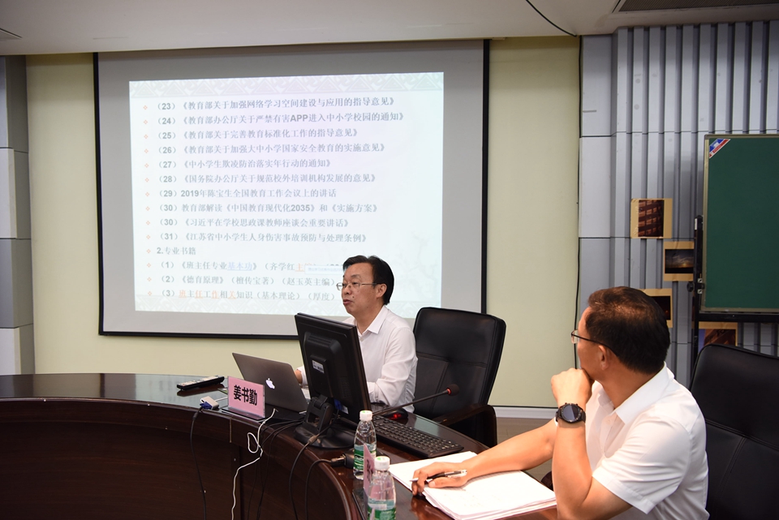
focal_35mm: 32
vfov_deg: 41.2
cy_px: 260
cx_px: 390
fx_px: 693
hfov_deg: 58.7
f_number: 4
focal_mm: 32
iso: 800
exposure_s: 1/60
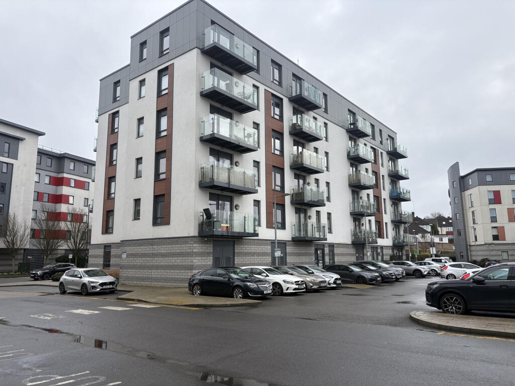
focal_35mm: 26
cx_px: 258
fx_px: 387
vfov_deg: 53.1
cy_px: 193
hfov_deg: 67.3
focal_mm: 5.96
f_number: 1.6
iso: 50
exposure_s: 1/708
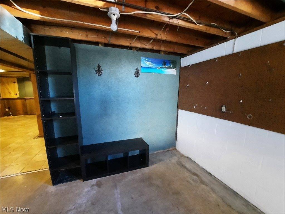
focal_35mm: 13
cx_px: 142
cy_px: 107
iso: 800
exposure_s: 1/12
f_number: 2.2
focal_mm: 1.74
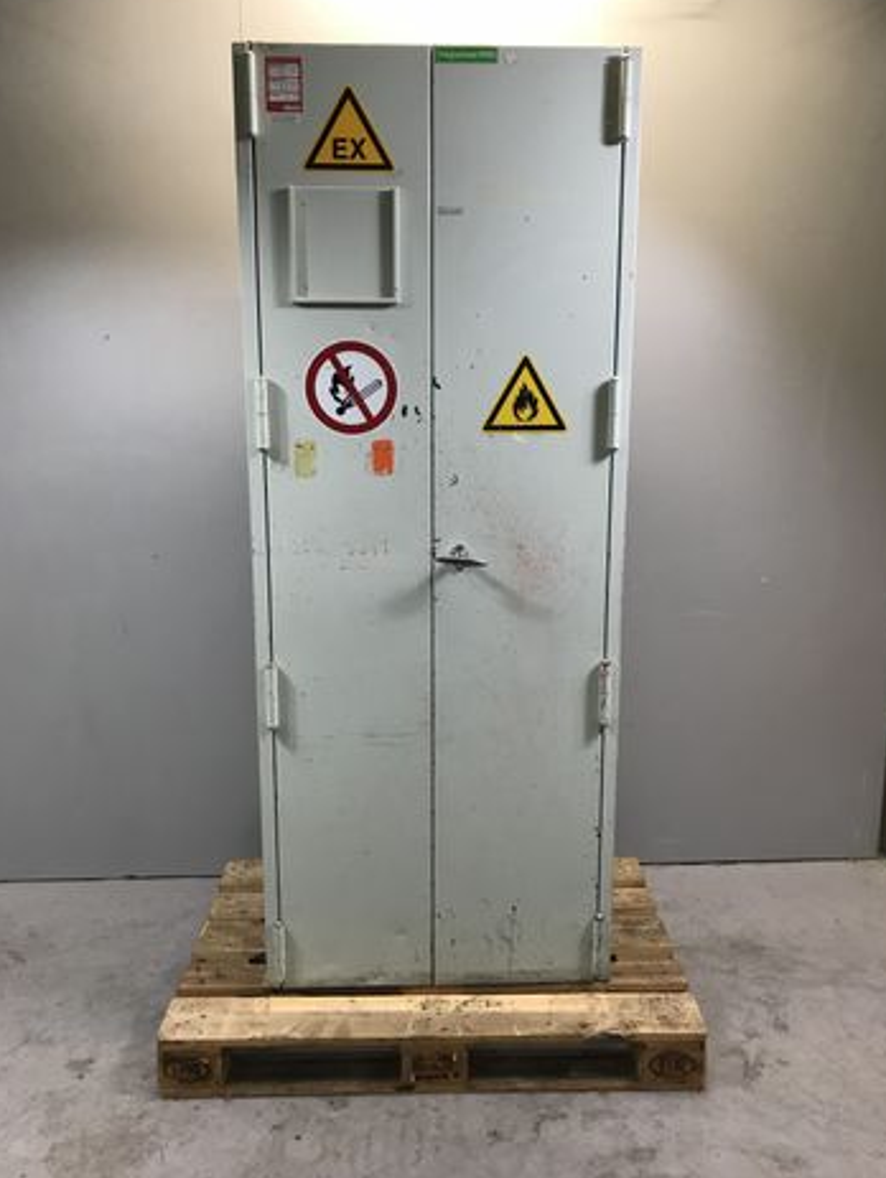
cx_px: 446
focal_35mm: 29
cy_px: 572
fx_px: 988
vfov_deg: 61.6
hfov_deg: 48.3
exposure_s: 1/20
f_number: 1.8
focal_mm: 3.99
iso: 32
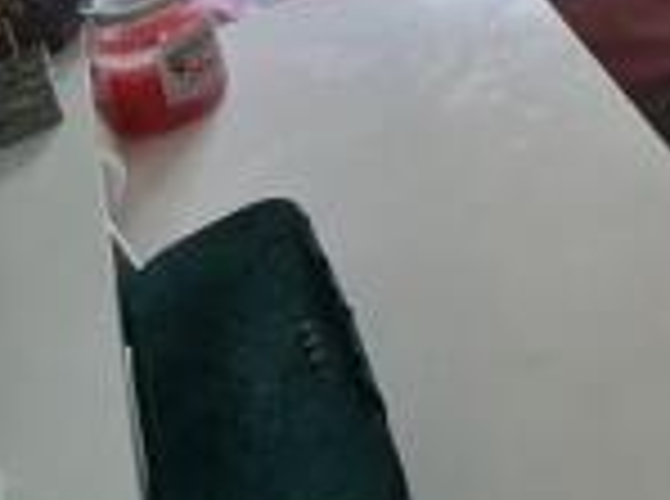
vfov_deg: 20.3
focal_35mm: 51
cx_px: 938
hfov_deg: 28.4
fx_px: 985
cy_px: -399
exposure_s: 1/50
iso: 320
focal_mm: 2.2
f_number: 2.2
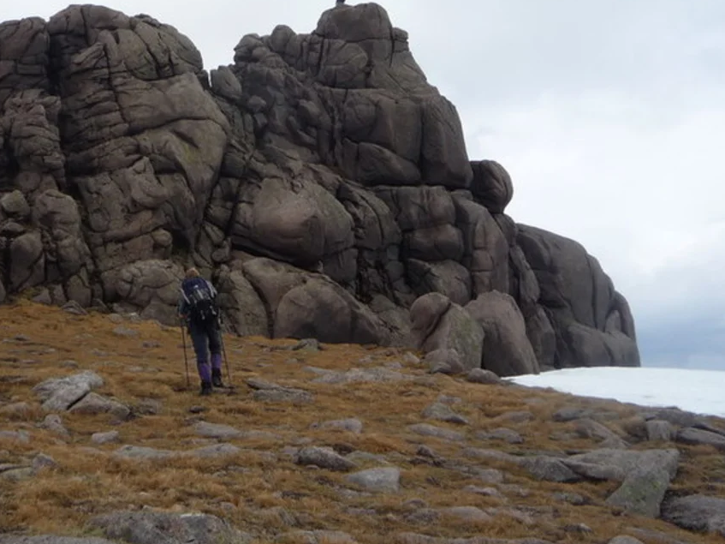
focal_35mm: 51
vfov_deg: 28.4
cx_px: 256
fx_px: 1068
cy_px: 197
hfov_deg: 37.2
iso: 100
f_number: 5.6
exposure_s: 1/400
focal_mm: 5.2
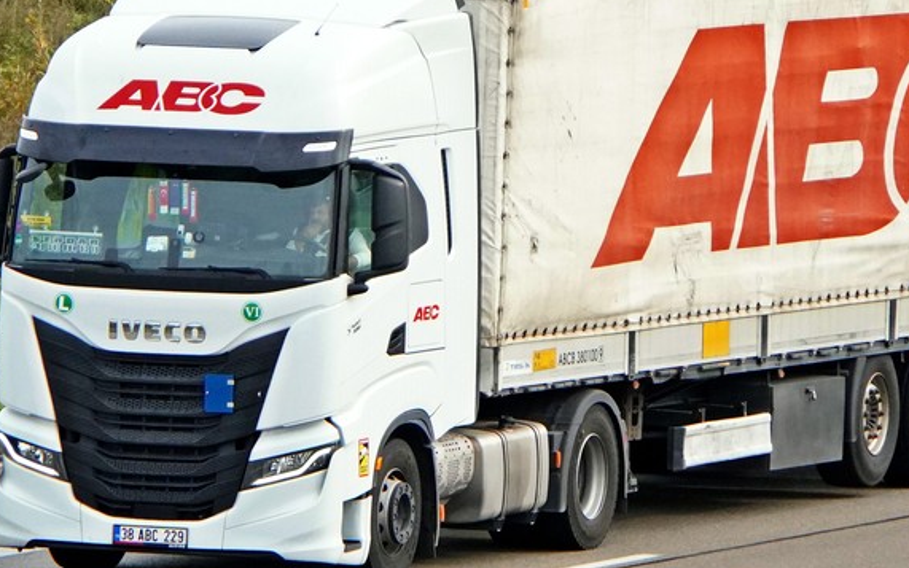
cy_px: 204
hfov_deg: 4.9
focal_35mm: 428
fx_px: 10604
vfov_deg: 3.1
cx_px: 551
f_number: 6.3
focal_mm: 200
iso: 2500
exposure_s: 1/2500
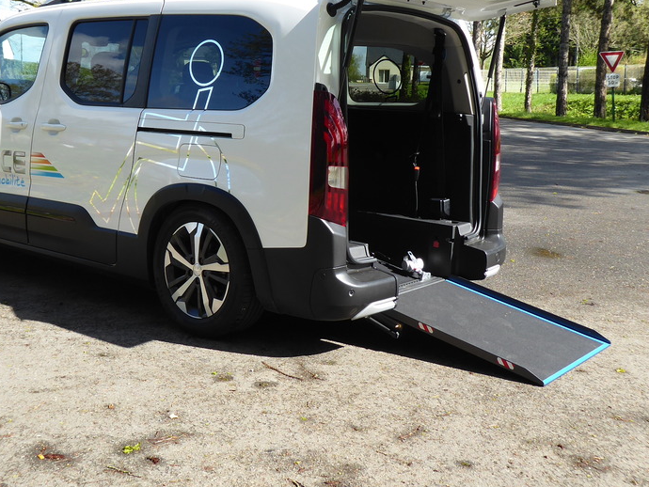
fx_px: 788
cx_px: 308
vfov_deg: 34.2
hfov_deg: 44.8
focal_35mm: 42
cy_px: 183
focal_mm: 5
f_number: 3.5
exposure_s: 1/250
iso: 80
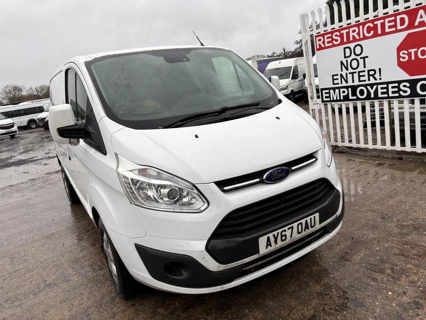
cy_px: 160
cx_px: 213
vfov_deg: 53.1
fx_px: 320
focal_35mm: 26
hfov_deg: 67.3
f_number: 1.6
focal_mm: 5.96
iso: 32
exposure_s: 1/122
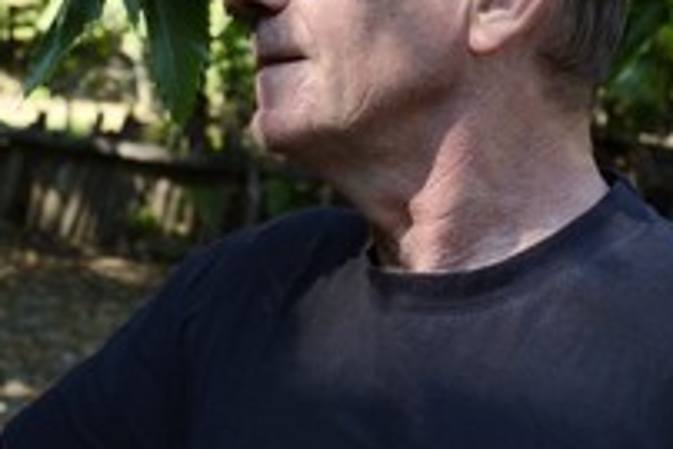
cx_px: 137
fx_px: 1946
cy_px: 43
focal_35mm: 104
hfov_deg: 19.4
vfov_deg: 13.1
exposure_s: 1/160
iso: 800
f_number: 8
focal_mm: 50
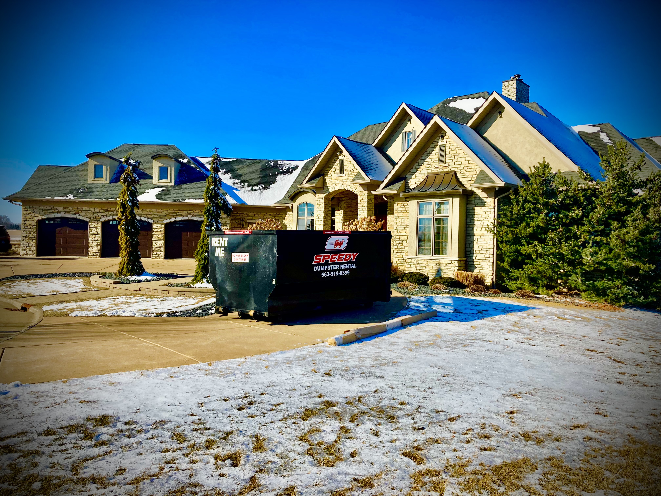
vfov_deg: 49.7
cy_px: 248
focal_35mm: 28
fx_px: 535
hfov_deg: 63.4
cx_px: 330
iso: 25
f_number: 1.8
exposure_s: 1/4425
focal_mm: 3.99
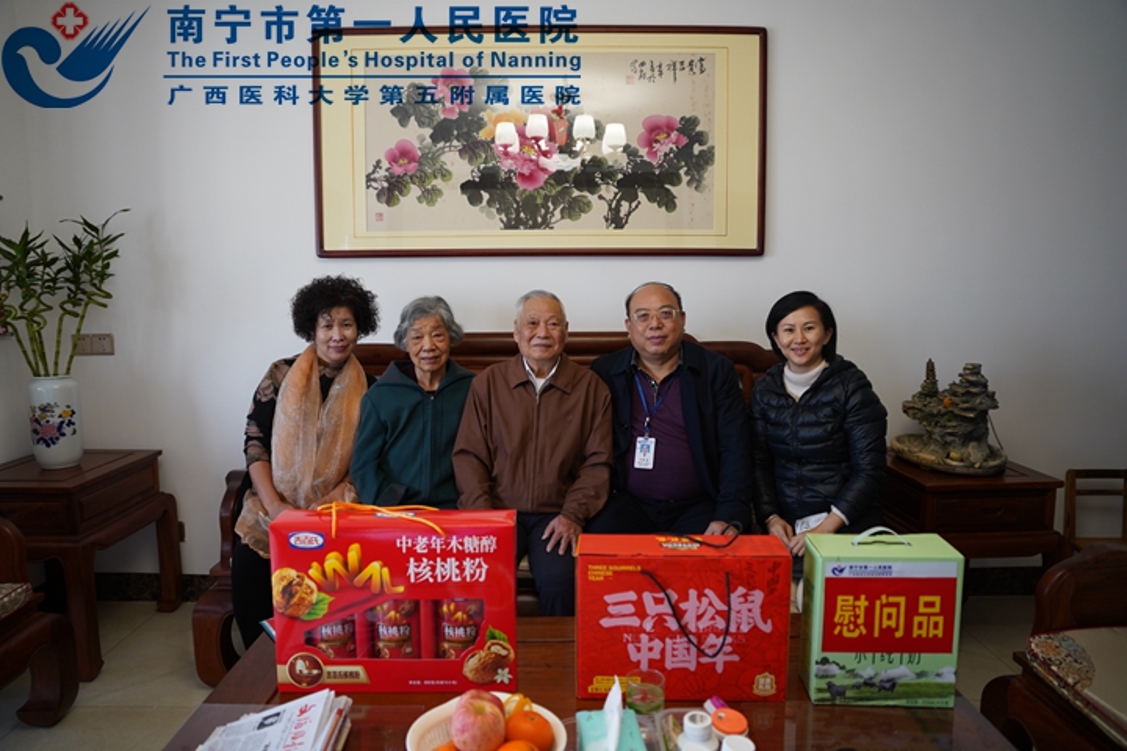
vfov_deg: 53.1
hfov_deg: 73.7
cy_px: 376
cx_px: 564
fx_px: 751
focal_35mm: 24
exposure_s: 1/160
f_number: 2.8
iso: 640
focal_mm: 24
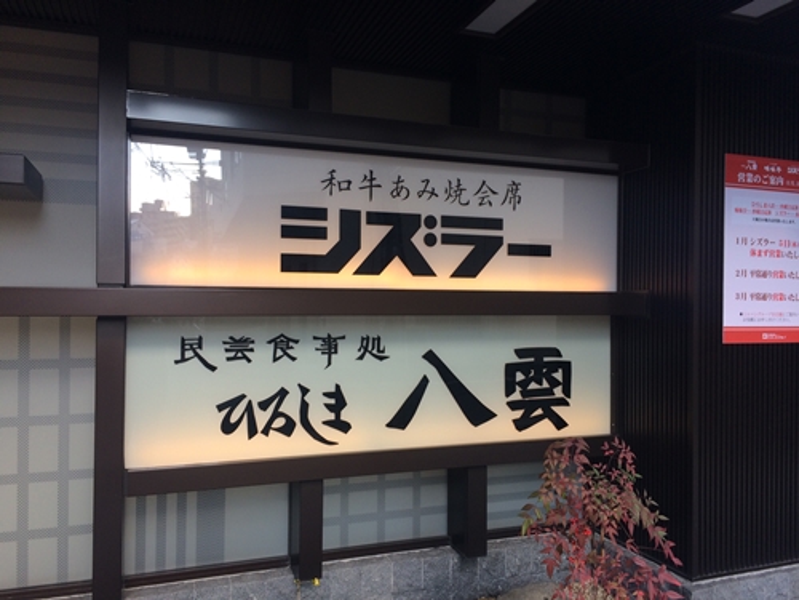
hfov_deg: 61.7
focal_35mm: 29
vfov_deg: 48.2
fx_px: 669
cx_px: 400
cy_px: 300
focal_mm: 4.15
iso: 32
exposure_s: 1/175
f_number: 2.2
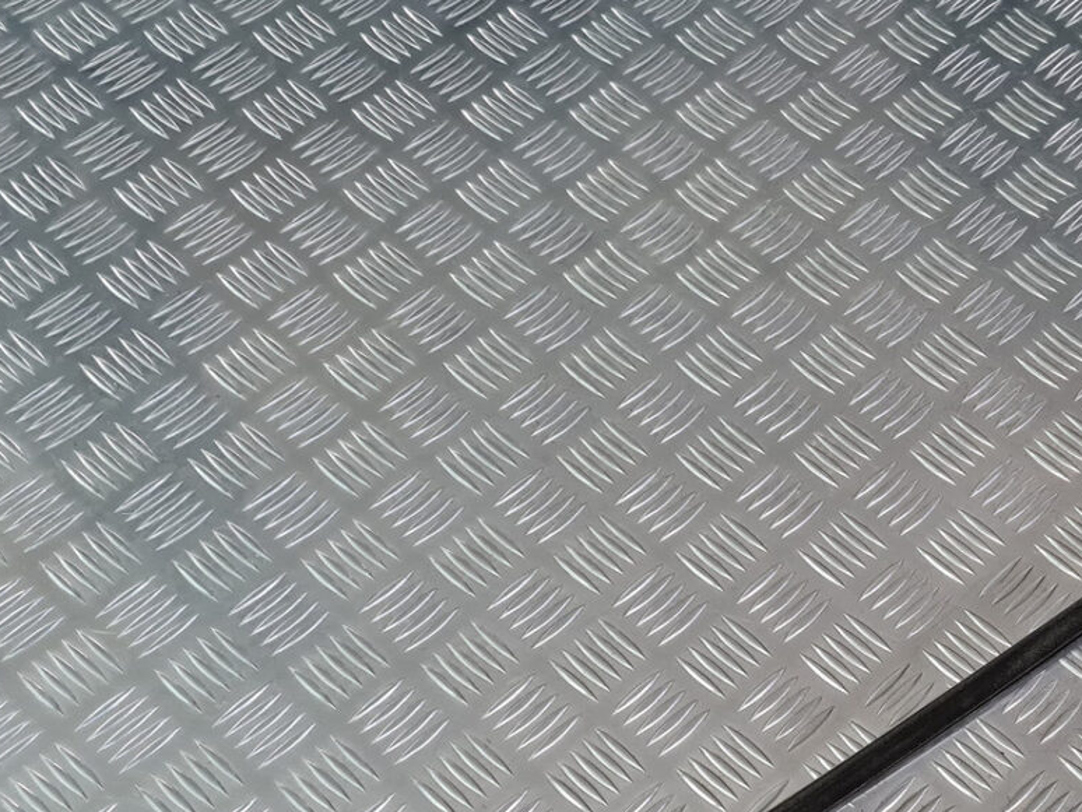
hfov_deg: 38.9
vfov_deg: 29.8
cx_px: 861
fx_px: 1470
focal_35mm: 47
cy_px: 699
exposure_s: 1/50
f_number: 1.8
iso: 640
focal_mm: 5.4
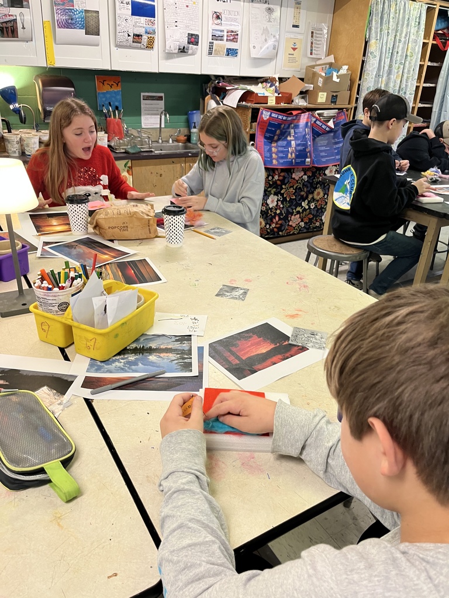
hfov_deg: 53.1
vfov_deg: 67.3
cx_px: 224
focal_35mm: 26
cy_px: 299
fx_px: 450
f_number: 1.6
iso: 100
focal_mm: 5.1
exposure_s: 1/60
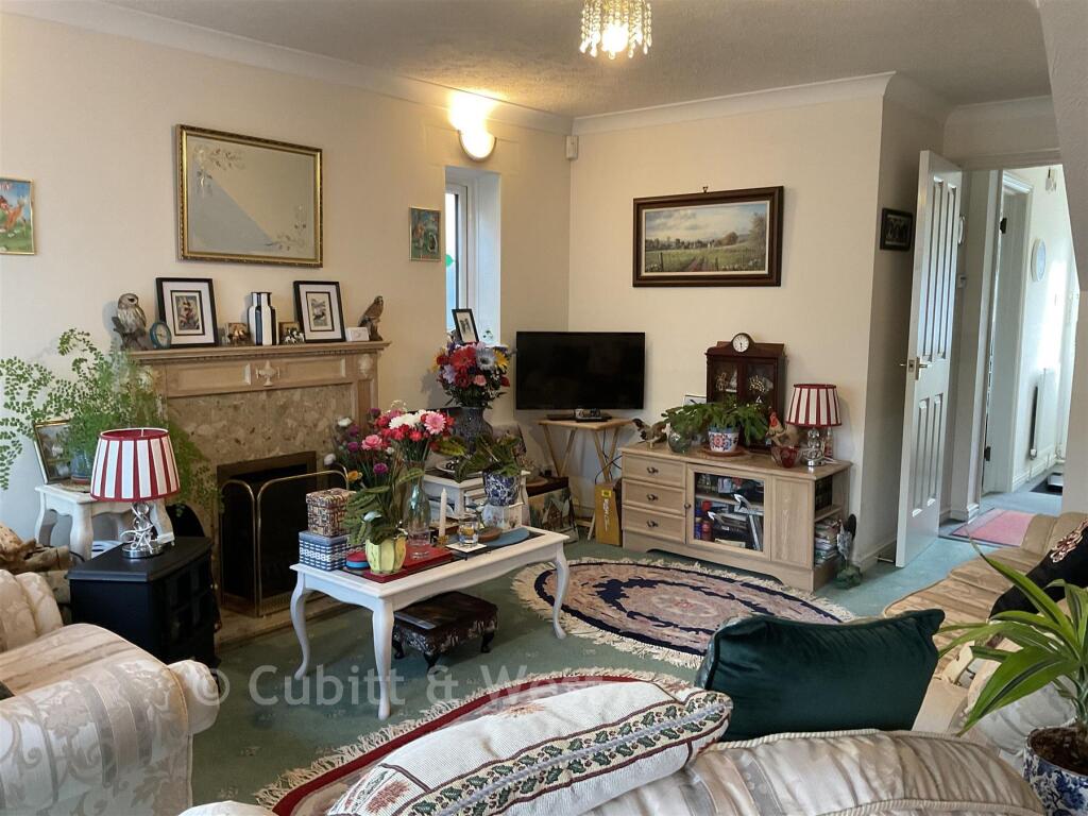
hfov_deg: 61.7
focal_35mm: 29
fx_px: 911
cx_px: 544
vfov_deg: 48.2
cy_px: 408
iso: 160
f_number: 1.8
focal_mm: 3
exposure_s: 1/50
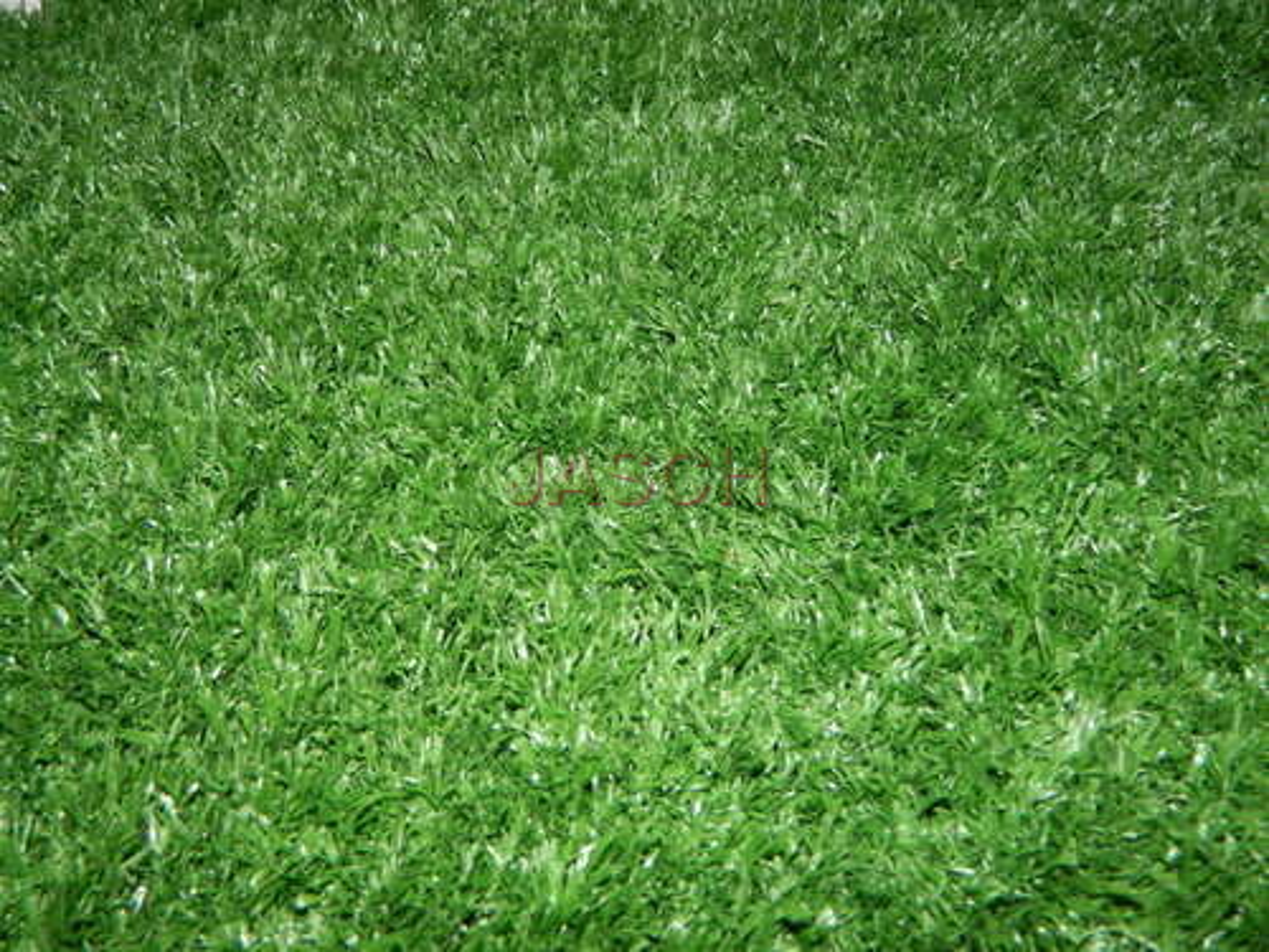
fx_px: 1136
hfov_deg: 58.4
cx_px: 634
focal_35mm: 31
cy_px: 476
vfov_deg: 45.4
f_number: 9.1
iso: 200
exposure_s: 1/40
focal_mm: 5.6
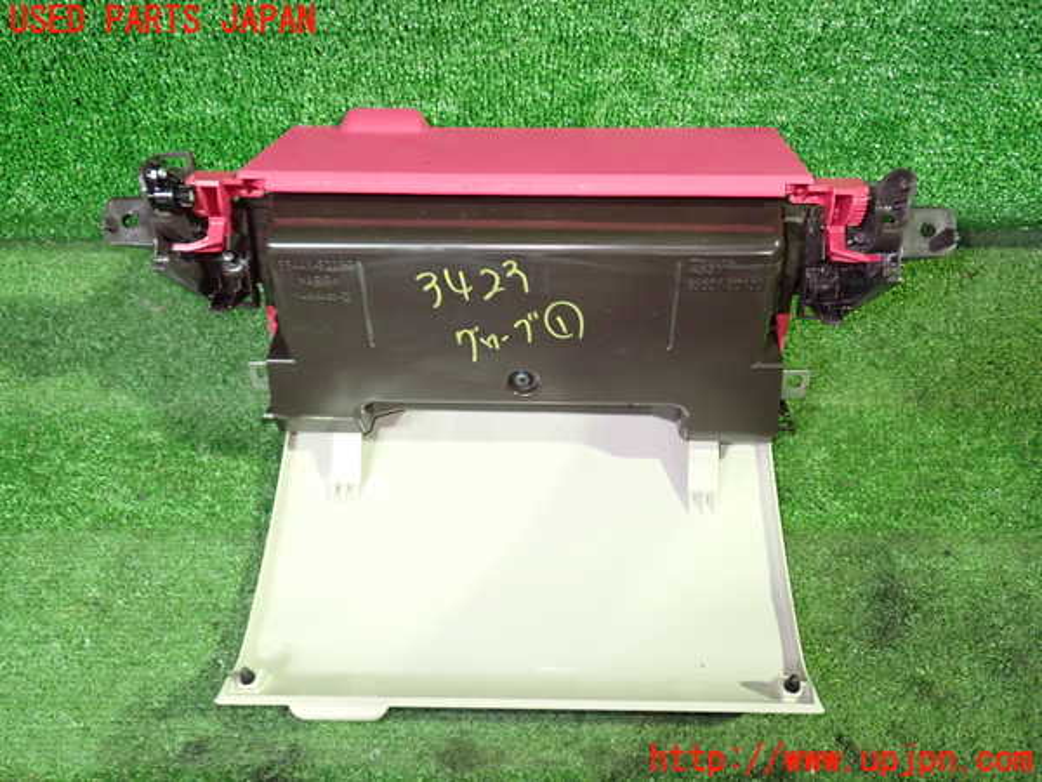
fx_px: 903
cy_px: 391
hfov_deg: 60.0
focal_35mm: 30
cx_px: 521
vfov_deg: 46.8
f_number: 2.3
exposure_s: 1/30
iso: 800
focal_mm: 5.4
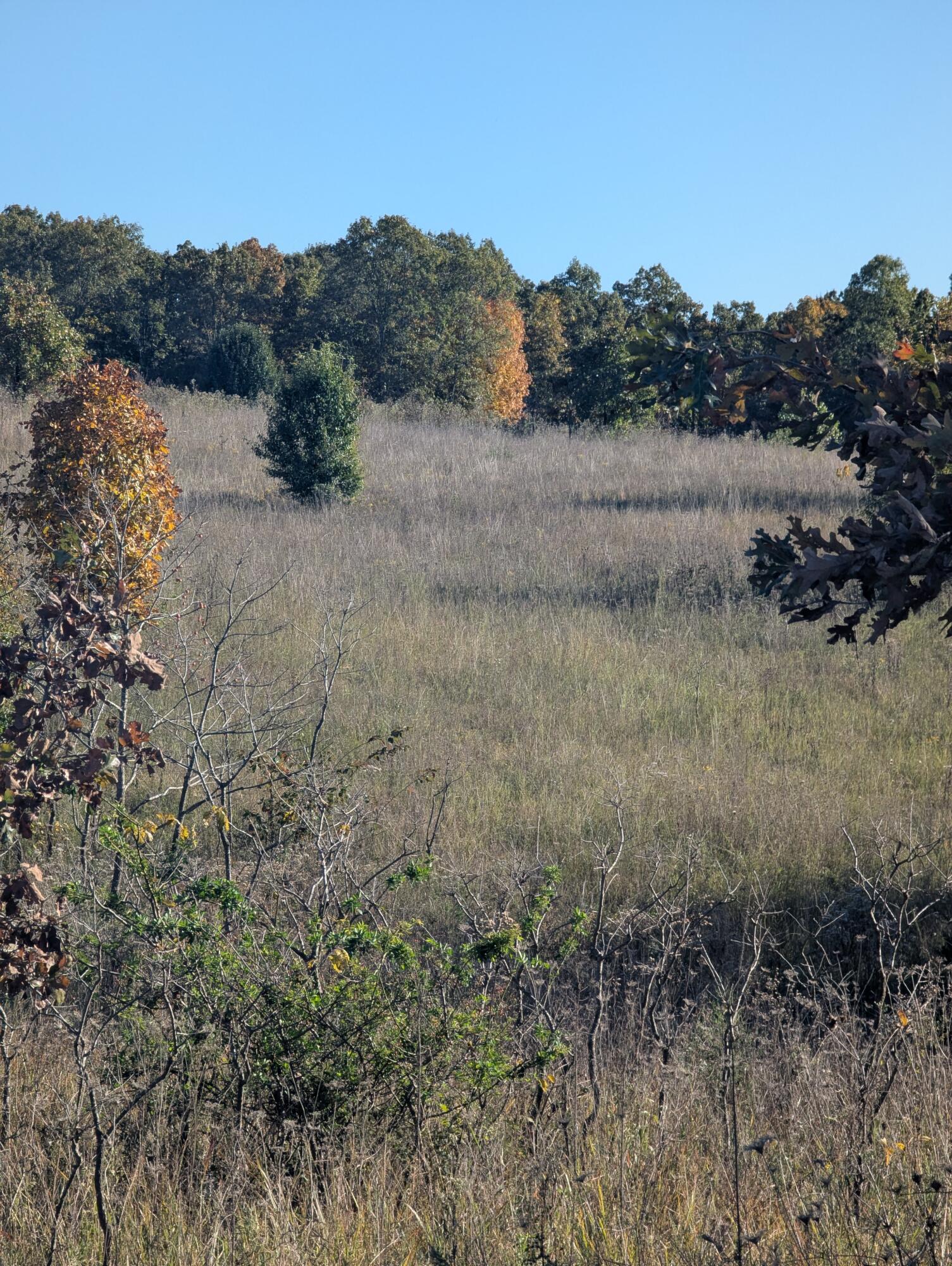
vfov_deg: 16.8
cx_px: 476
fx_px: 4281
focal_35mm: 117
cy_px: 633
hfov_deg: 12.7
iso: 26
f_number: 3.5
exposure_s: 1/227
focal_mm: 19
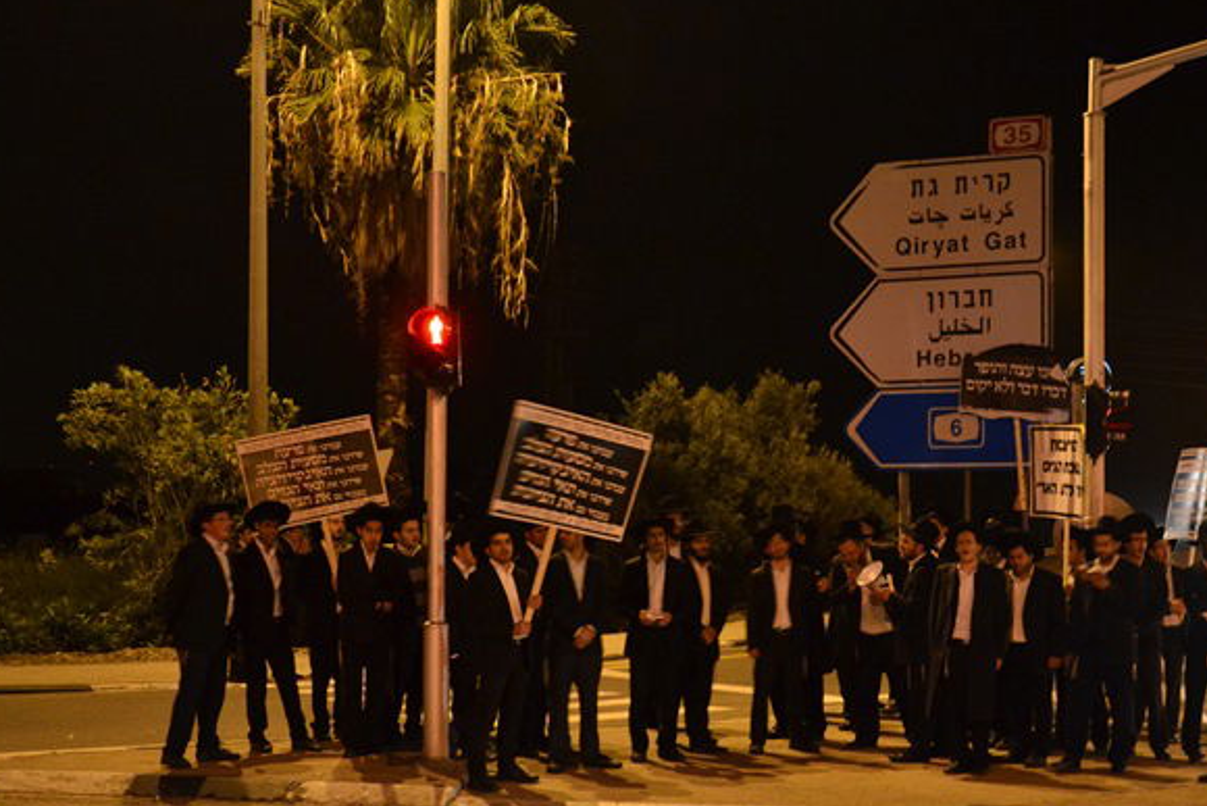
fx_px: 1733
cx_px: 705
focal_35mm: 52
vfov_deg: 26.1
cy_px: 461
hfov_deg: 38.3
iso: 1800
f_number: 4
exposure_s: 1/15
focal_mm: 25
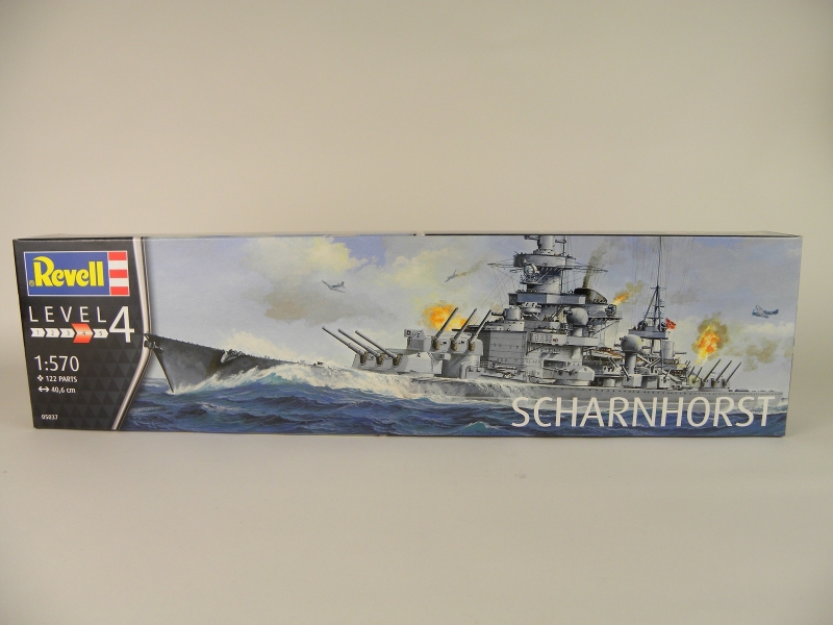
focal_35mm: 29
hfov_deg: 61.7
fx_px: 698
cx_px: 416
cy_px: 312
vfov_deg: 48.2
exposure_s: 1/60.4
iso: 70
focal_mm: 5.2
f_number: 2.8
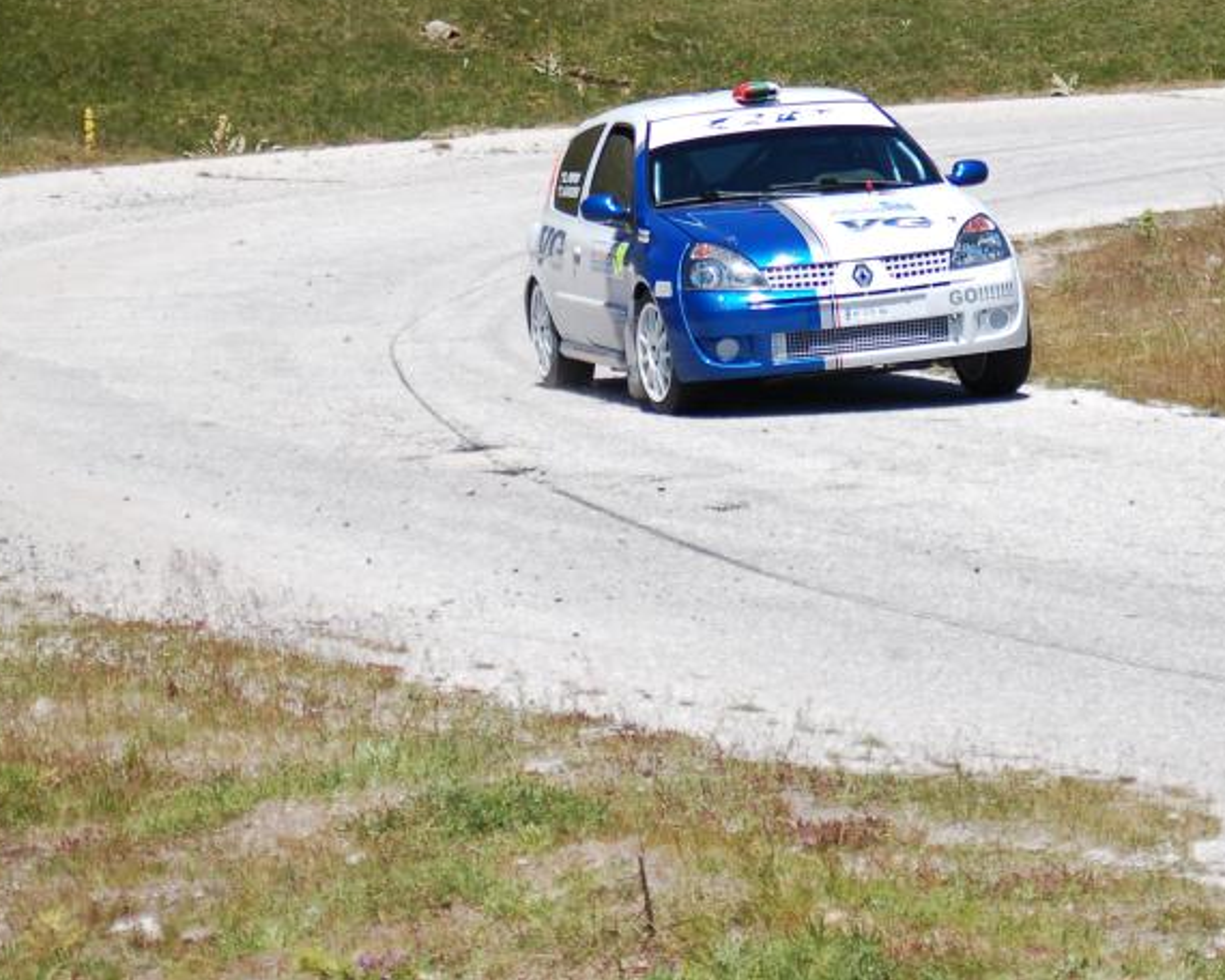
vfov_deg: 7.6
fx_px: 7324
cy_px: 270
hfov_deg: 9.6
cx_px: 827
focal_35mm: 202
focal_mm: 80
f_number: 5.6
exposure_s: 1/1000
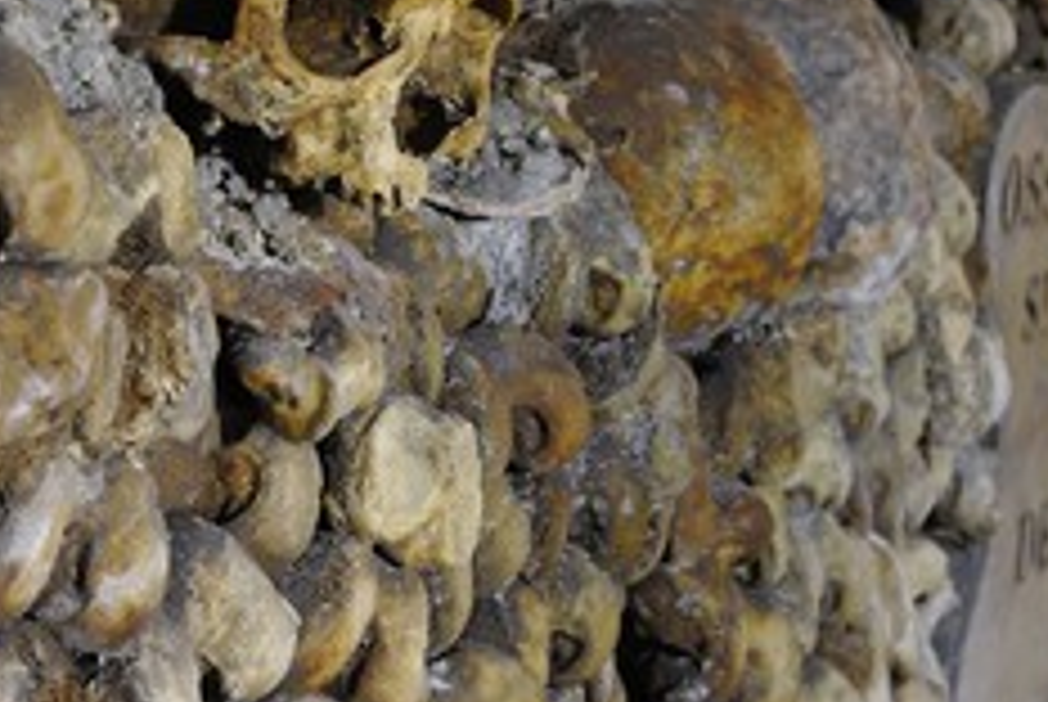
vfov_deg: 15.1
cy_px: 126
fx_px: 2623
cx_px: 544
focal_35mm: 90
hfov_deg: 22.6
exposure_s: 30
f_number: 9
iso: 400
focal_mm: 50
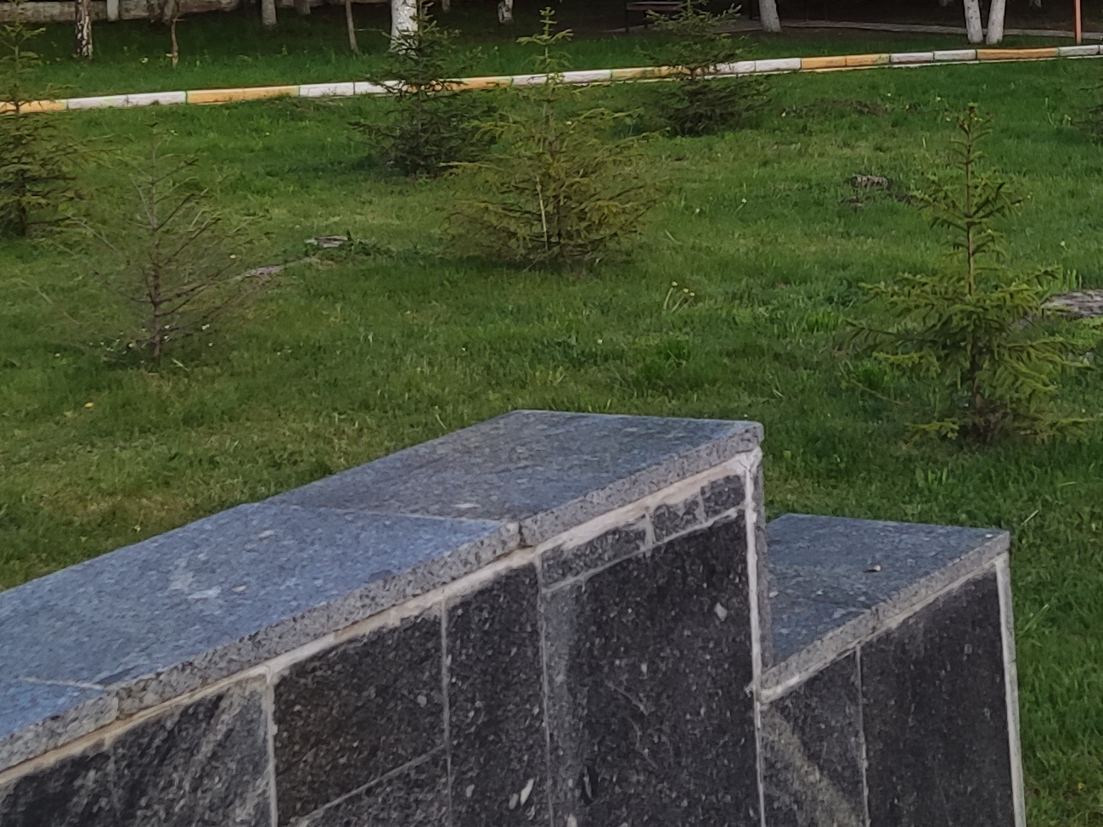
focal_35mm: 77
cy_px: -246
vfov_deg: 17.9
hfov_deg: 24.6
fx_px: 2453
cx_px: 985
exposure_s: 1/161
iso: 50
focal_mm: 4.71
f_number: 1.79
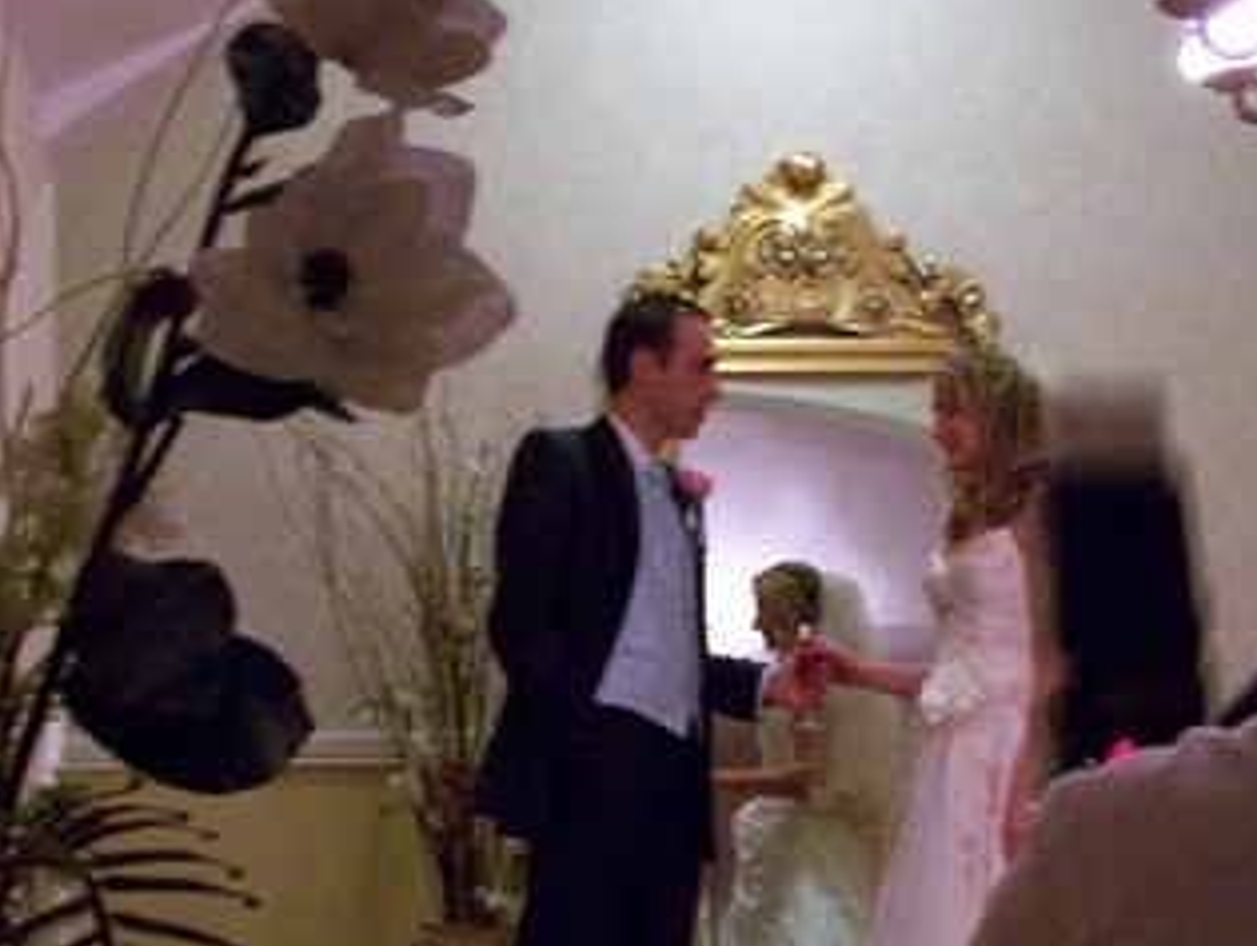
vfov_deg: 18.4
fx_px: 2908
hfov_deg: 24.3
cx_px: 766
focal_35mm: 80
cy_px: 603
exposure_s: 1/8
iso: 400
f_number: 3.1
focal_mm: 9.3
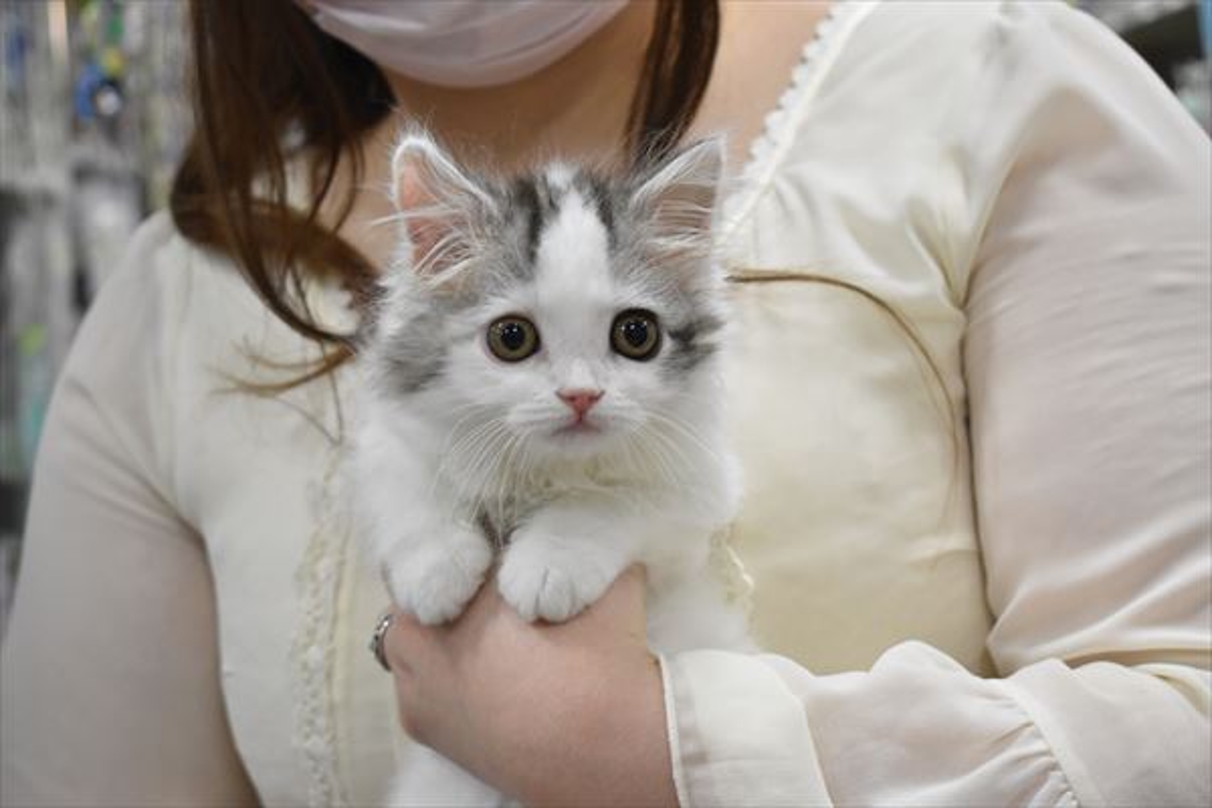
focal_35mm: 63
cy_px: 404
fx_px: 2121
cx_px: 606
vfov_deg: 21.6
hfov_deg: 31.9
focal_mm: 42
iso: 1600
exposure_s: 1/125
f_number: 5.6
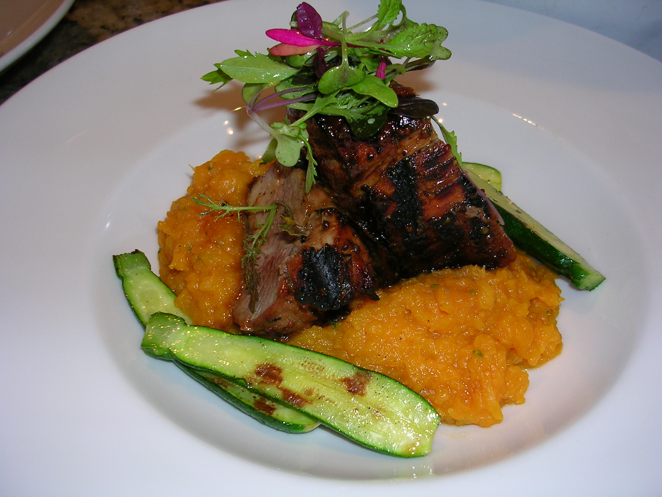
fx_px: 727
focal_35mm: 38
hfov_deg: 49.0
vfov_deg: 37.7
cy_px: 248
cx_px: 331
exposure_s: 1/60.1
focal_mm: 5.8
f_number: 2.8
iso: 50
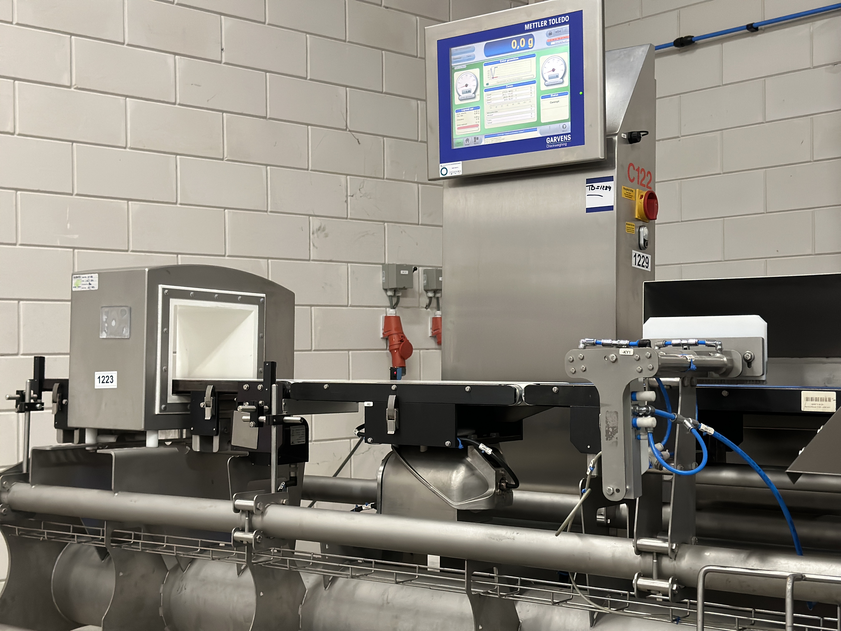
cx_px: 420
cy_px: 316
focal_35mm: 48
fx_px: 1166
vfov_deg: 30.3
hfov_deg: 39.7
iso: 320
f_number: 1.78
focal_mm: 6.86
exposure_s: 1/50
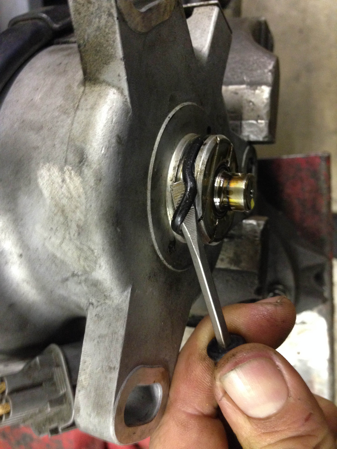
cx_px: 168
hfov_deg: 42.9
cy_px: 224
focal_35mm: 33
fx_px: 428
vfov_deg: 55.4
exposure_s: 1/20
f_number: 2.4
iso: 400
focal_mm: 4.12
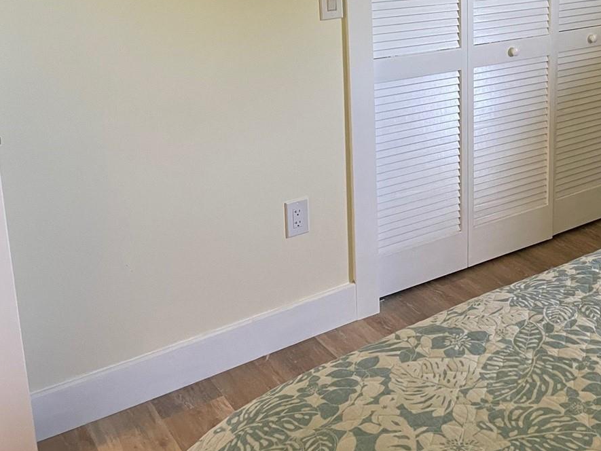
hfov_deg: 38.4
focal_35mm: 47
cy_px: 51
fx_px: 816
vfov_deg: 29.7
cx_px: 510
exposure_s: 1/60
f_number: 1.6
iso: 200
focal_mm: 4.2
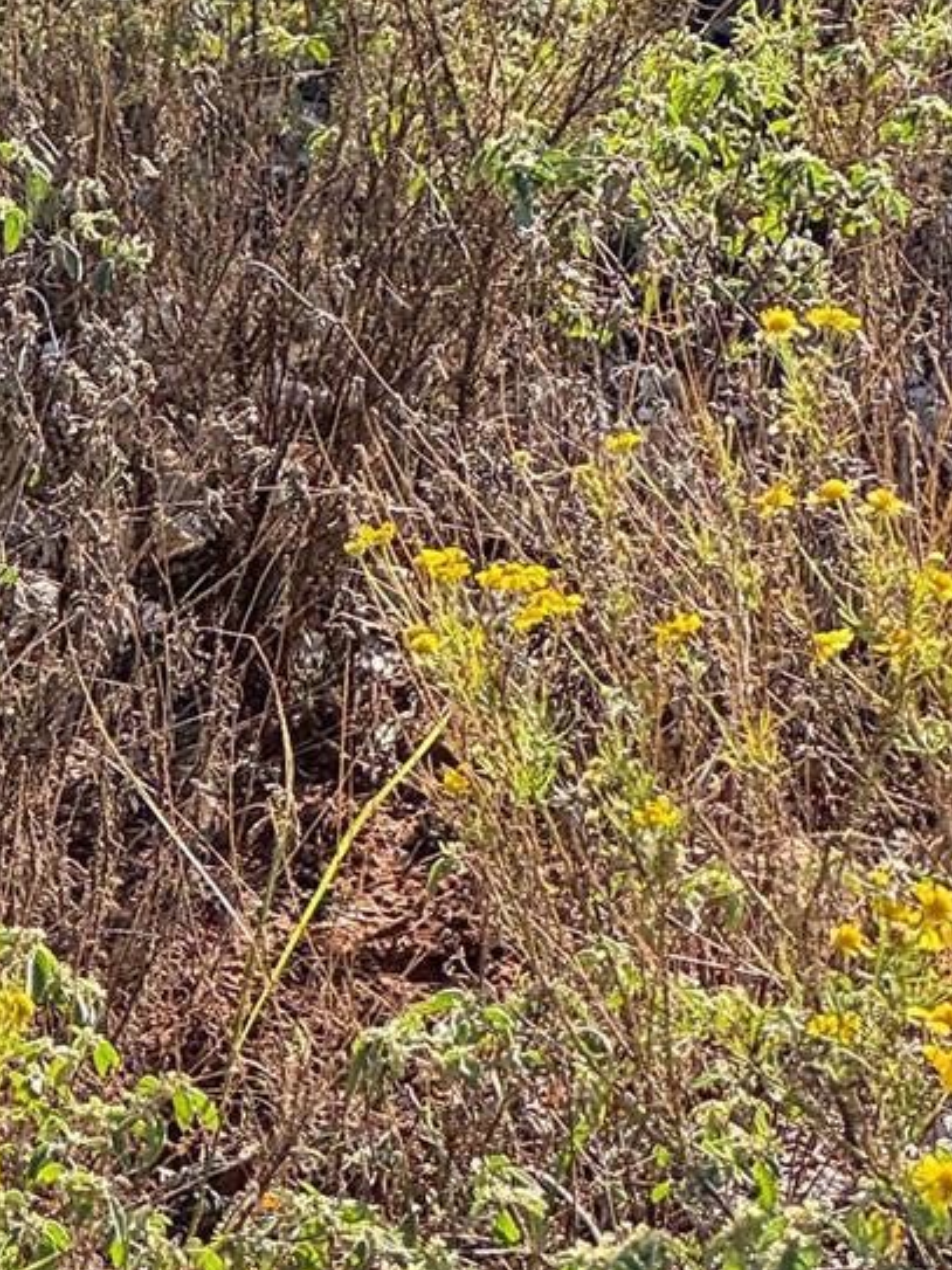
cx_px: -281
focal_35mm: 218
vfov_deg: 9.0
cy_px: 30
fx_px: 7997
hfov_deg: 6.8
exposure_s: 1/207
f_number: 2.8
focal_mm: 9
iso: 25
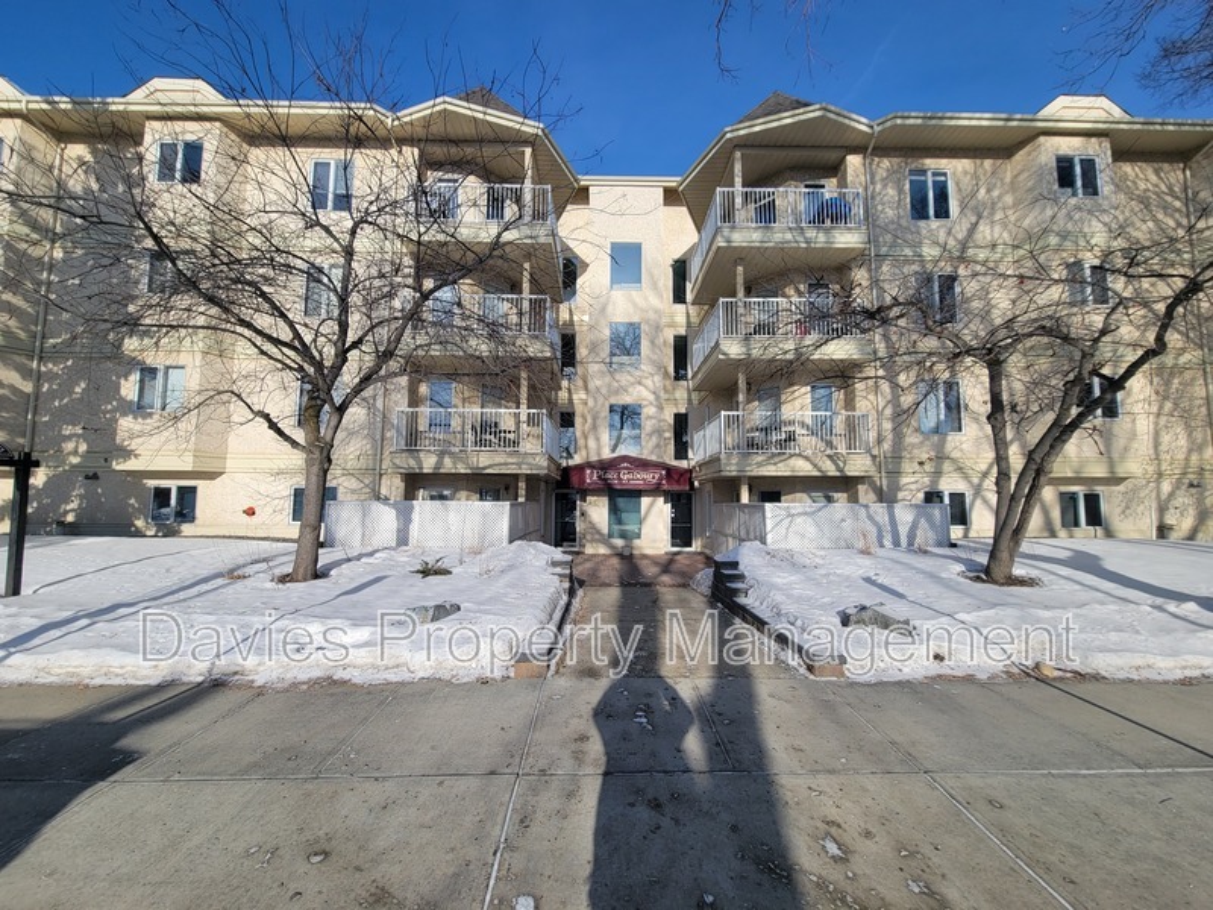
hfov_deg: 106.2
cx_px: 606
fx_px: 456
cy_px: 455
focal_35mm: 13
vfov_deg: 89.9
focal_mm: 2.2
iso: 50
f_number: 2.2
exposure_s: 1/2099
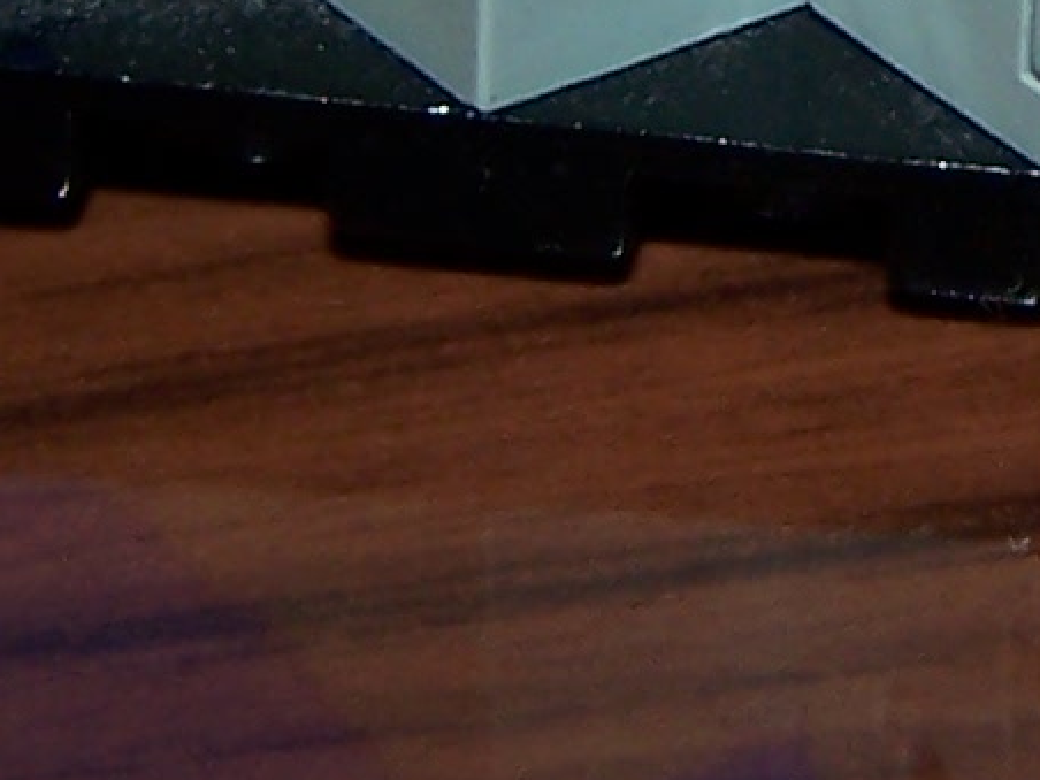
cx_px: 1084
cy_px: -216
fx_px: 6850
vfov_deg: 6.5
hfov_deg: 8.6
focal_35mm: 228
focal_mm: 6.7
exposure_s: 1/60
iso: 80
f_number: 2.8
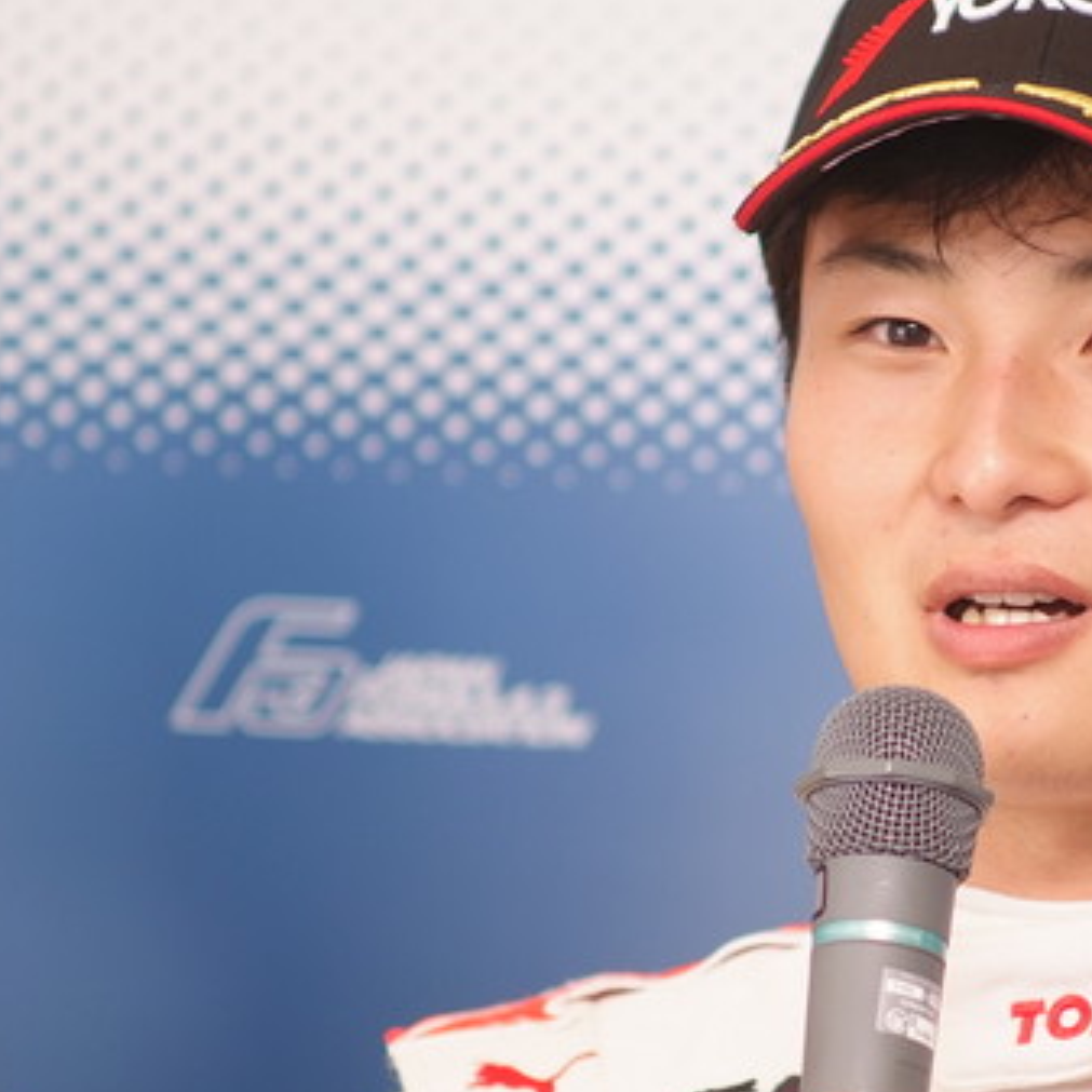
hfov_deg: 6.1
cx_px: 998
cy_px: 668
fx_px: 10243
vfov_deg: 6.1
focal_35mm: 287
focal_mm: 105
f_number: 2.5
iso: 400
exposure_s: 1/125
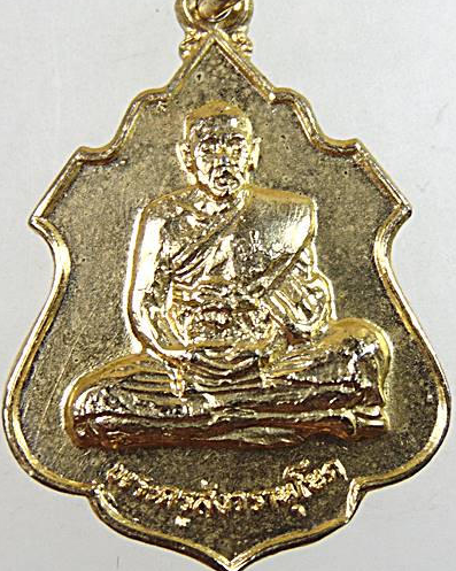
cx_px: 227
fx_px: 743
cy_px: 274
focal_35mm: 44
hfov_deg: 34.1
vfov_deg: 42.0
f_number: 3.3
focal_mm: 7.6
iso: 80
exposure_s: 1/50
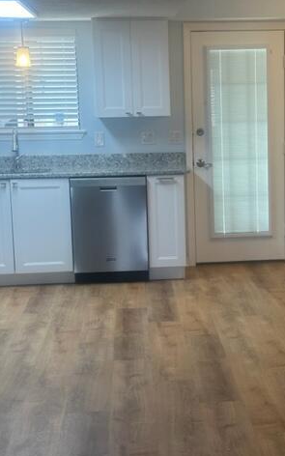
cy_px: 230
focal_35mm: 69
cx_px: 214
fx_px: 857
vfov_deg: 29.8
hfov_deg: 18.7
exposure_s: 1/120
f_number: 1.78
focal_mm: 6.86
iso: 100
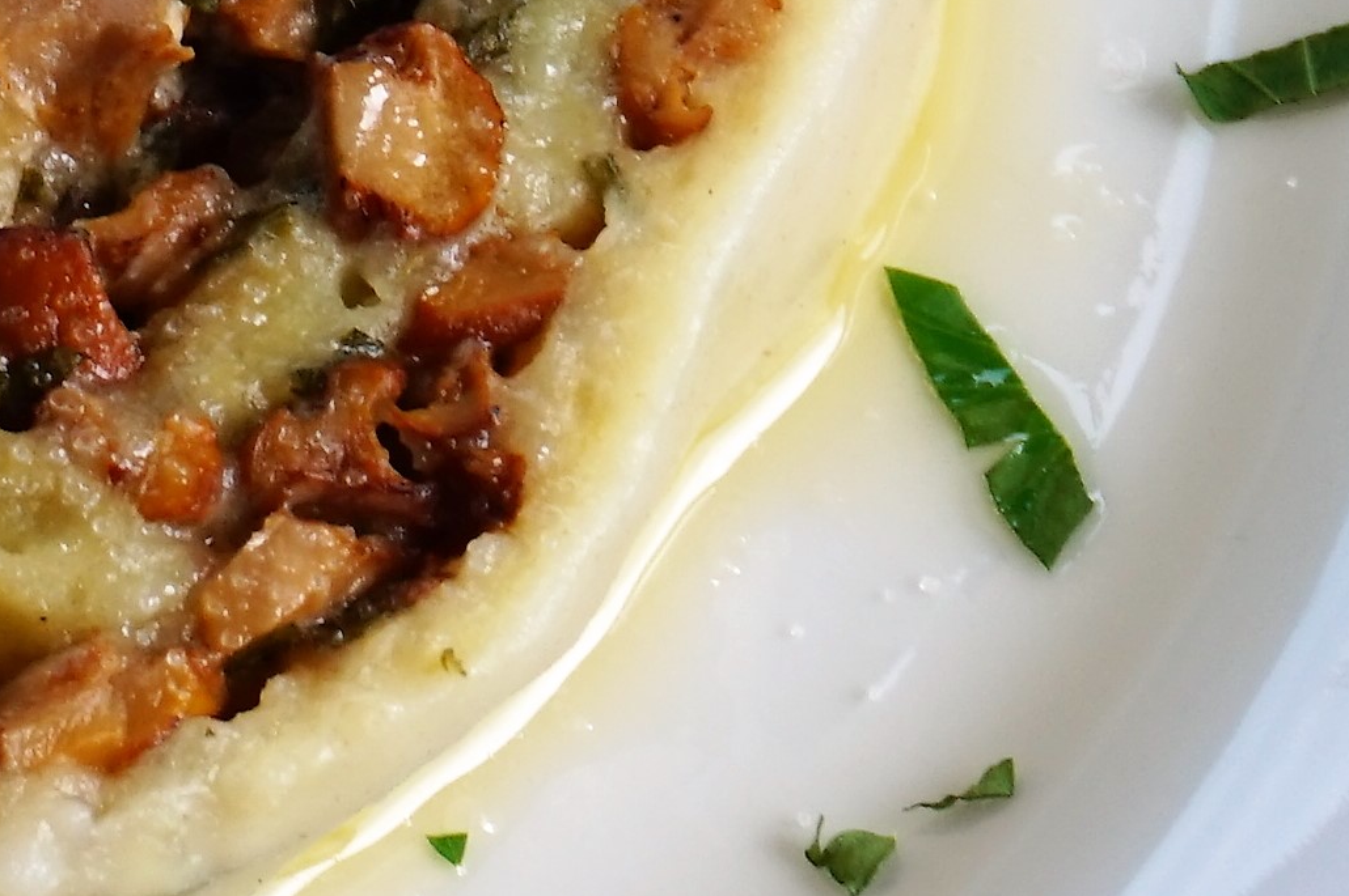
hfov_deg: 7.6
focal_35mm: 260
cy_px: -676
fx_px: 9735
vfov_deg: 5.2
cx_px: -1431
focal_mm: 36
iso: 100
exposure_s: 1/60
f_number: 8
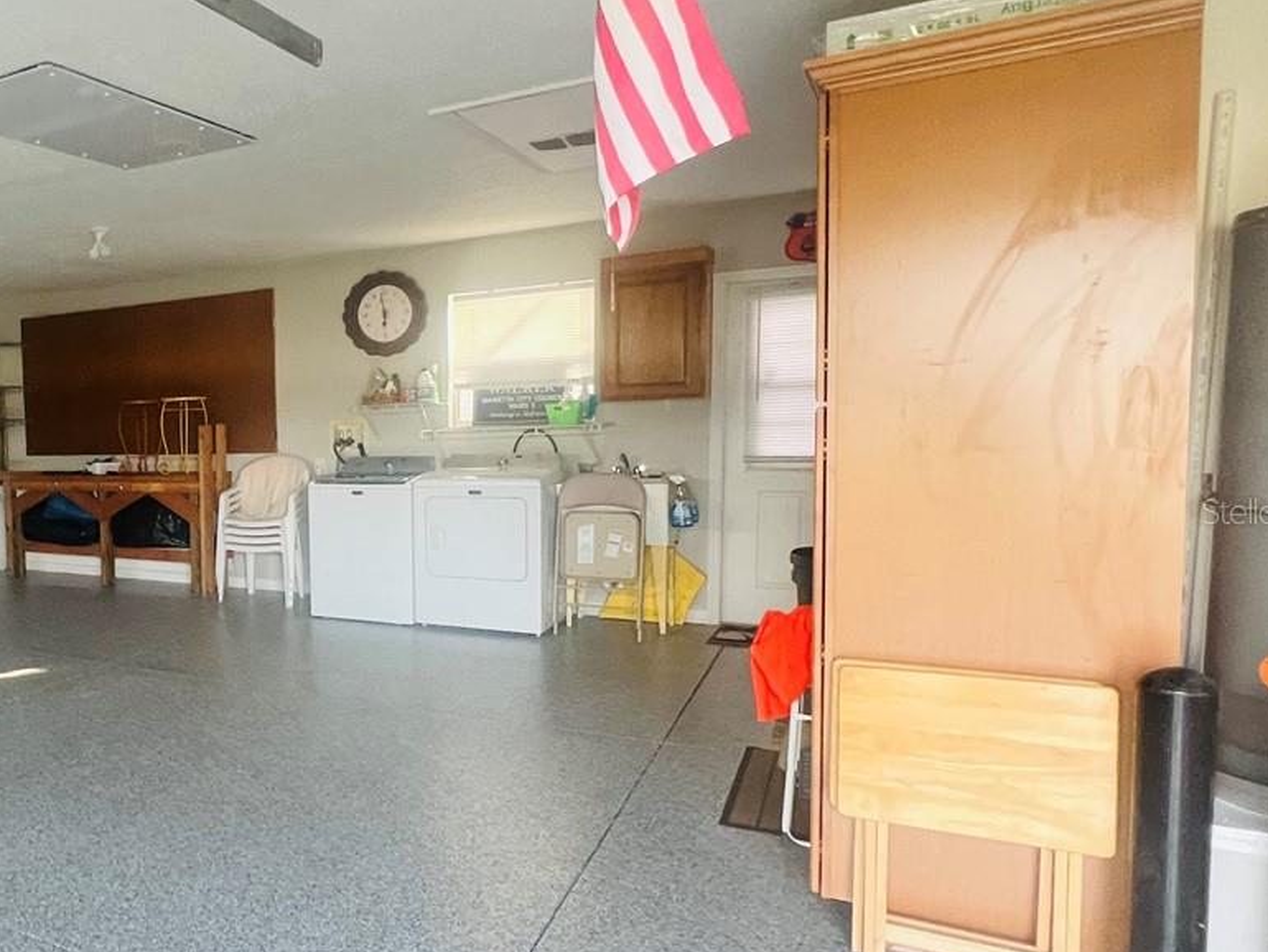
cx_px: 40
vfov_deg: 51.3
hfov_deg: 53.4
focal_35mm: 27
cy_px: 511
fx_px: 989
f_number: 1.8
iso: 250
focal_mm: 1.57
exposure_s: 1/91
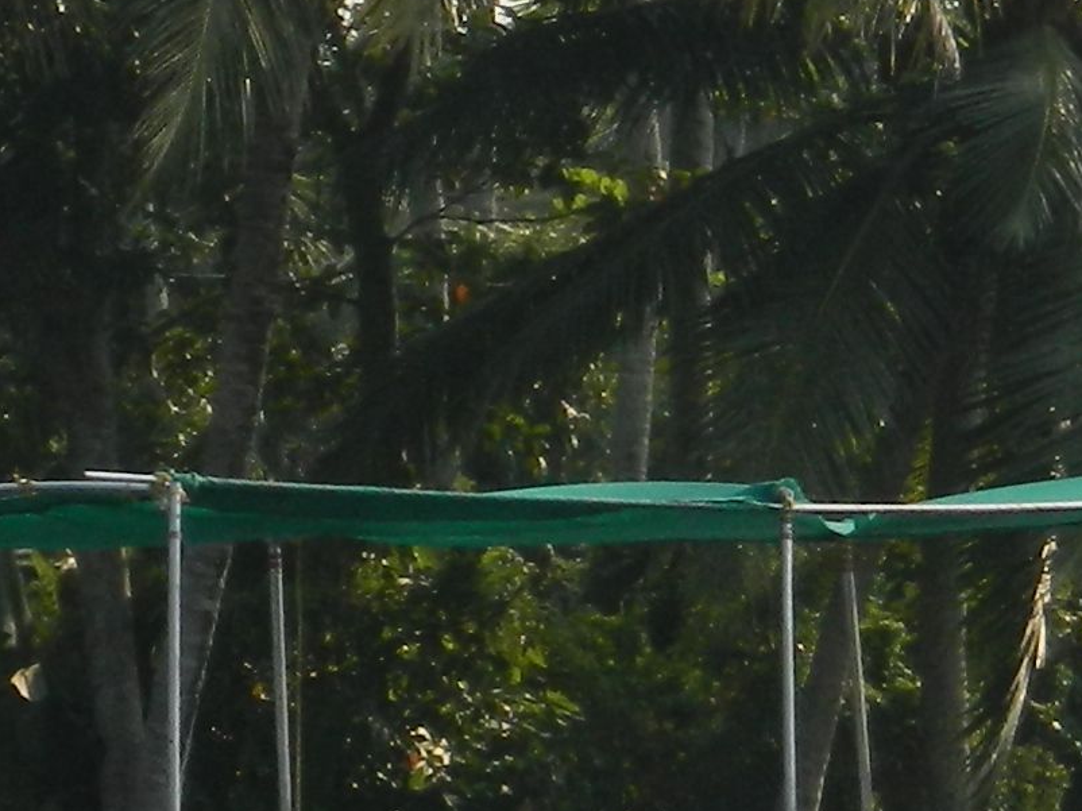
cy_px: 1480
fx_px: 17343
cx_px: 882
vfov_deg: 2.7
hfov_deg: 3.6
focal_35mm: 555
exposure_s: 1/500
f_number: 4.5
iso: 80
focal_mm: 18.6
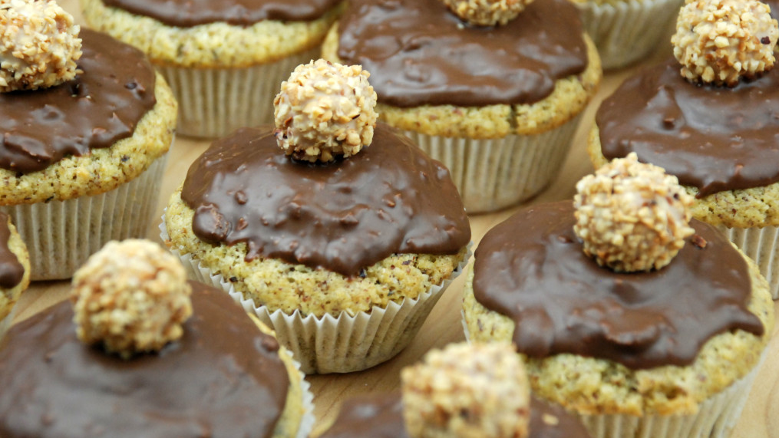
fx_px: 2623
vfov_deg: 9.5
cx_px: 387
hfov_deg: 16.9
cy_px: 182
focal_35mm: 127
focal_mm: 80
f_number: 5.6
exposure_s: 1/50
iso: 800
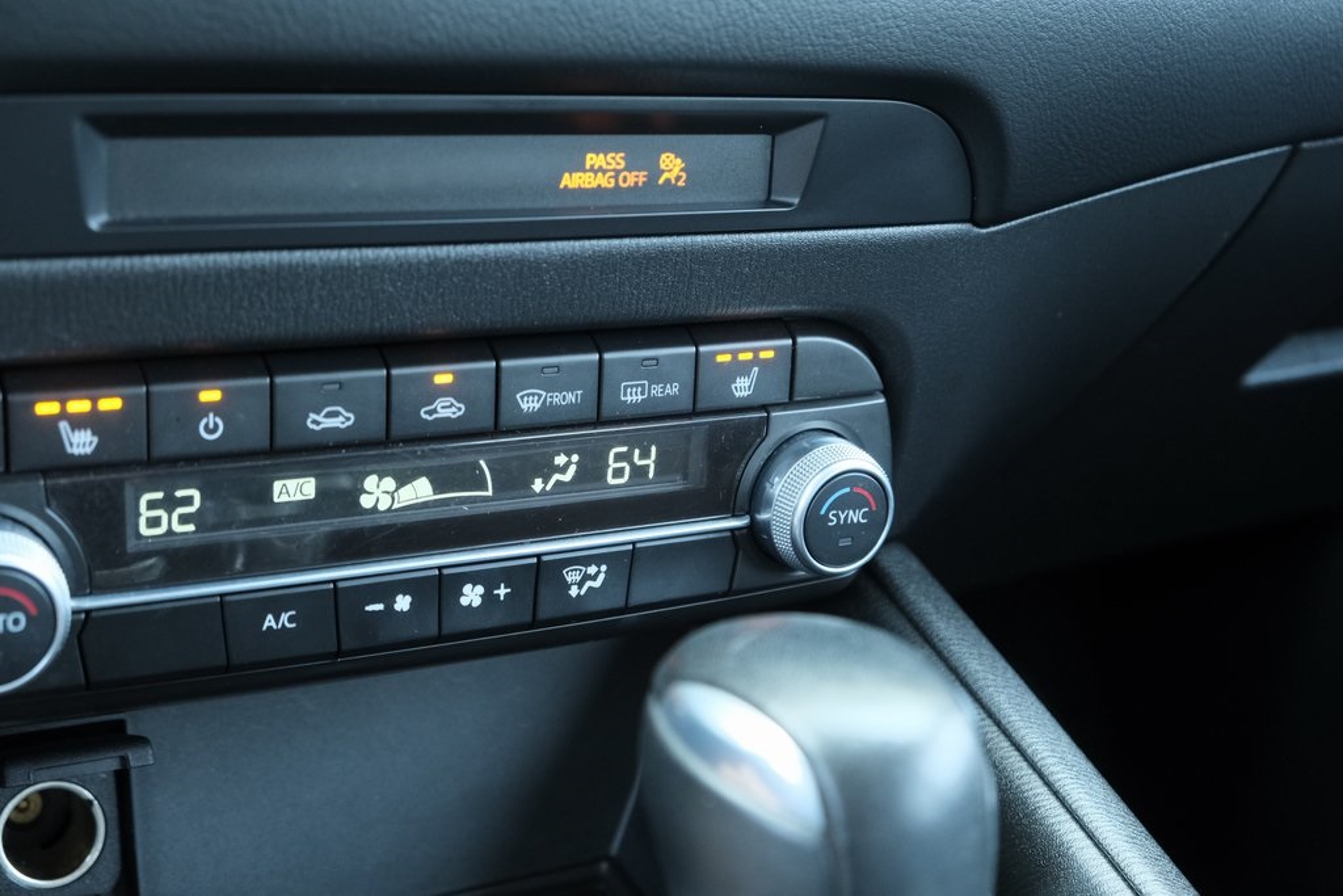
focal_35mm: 47
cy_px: 448
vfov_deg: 28.7
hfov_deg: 41.9
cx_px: 672
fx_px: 1753
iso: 2500
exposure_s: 1/50
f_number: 5
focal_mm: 31.5
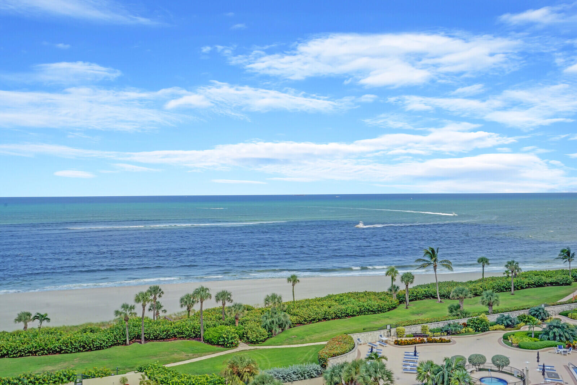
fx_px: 481
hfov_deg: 61.9
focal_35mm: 30
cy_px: 192
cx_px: 288
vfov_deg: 43.6
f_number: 11
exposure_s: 1/640
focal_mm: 30
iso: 320
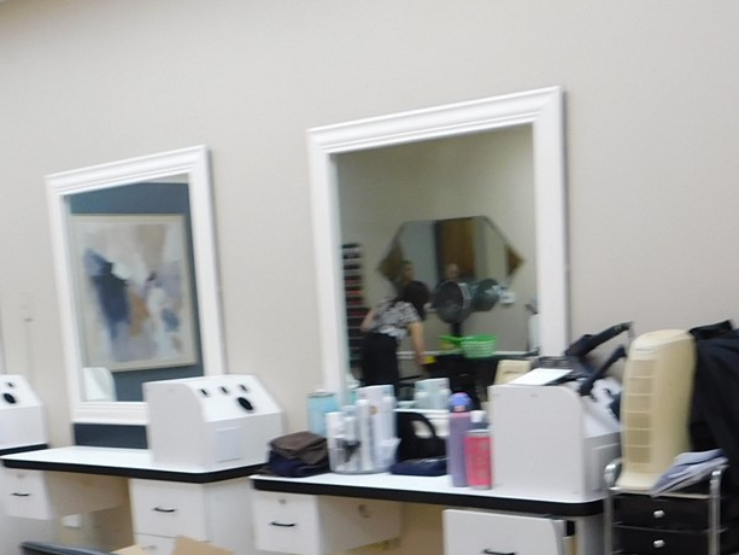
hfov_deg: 32.1
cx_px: 438
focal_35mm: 60
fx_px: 1281
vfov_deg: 23.1
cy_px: 601
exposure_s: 1/50
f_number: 3
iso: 125
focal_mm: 4
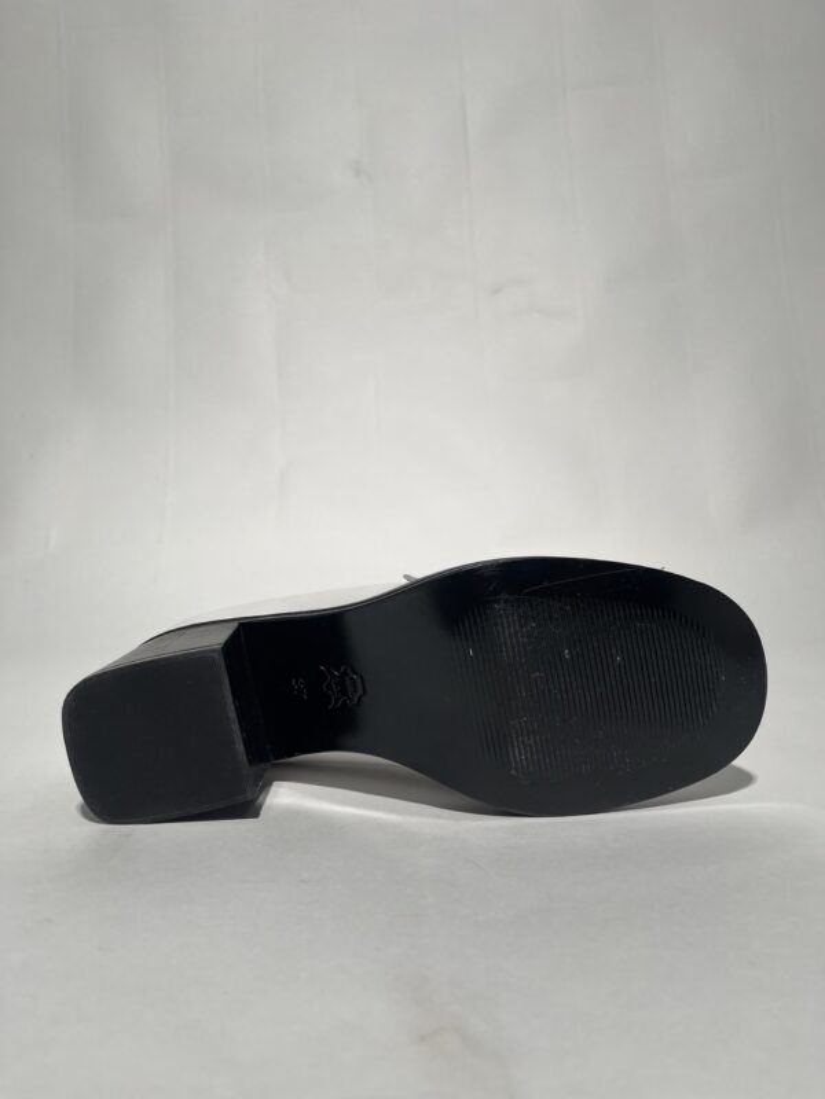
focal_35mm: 26
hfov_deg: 53.1
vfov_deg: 67.3
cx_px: 412
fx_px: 826
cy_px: 550
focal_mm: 5.1
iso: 50
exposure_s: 1/450
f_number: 1.6
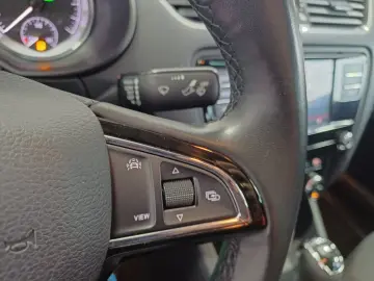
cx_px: 187
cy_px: 140
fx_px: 270
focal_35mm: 25
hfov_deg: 69.4
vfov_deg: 54.9
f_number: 1.8
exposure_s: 1/25
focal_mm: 4.65
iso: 400
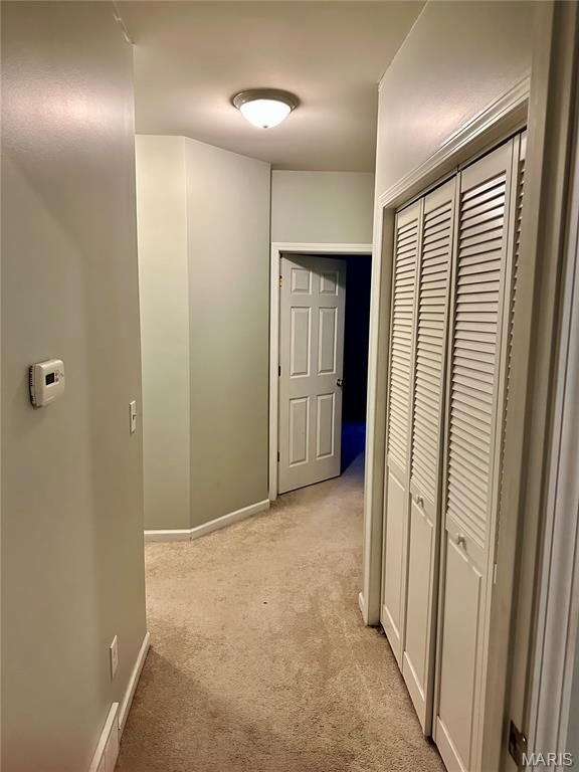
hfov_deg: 56.8
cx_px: 290
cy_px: 386
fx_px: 535
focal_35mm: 24
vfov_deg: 71.6
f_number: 1.78
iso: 640
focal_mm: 6.86
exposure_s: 1/60
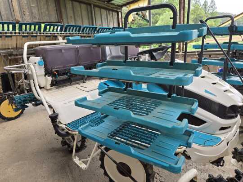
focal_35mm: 23
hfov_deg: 73.9
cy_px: 91
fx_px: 161
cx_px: 122
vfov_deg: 58.9
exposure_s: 1/508
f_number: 1.8
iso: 80
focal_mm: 5.4
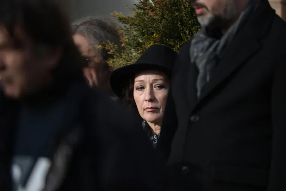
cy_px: 96
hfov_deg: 5.2
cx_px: 143
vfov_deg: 3.4
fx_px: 3178
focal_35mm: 400
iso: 1000
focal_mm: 400
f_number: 4
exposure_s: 1/8000
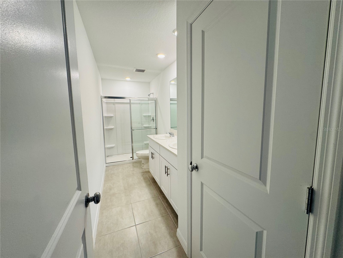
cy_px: 129
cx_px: 172
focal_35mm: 14
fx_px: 139
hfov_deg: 102.1
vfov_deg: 85.7
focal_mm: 2.22
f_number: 2.2
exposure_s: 1/120
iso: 125
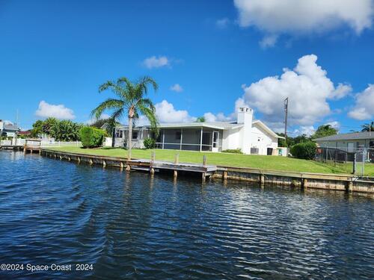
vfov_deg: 58.9
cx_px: 187
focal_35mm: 23
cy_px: 140
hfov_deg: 73.9
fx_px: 248
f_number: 1.8
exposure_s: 1/1770
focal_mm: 6.4
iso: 12
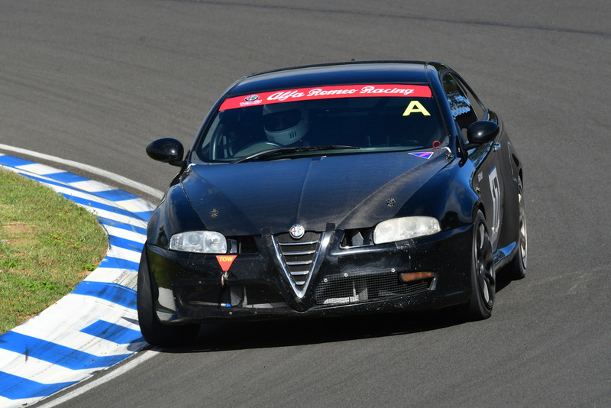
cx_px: 306
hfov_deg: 4.0
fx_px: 8658
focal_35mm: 510
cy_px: 204
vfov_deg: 2.7
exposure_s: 1/640
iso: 400
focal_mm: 340
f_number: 11
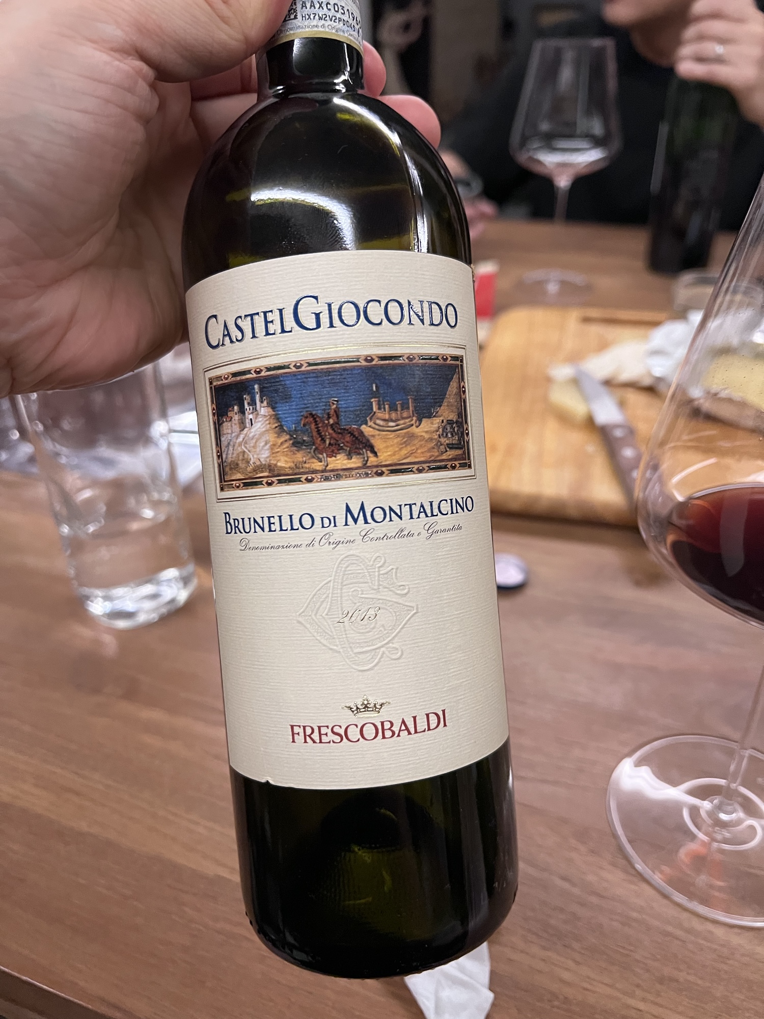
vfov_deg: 67.3
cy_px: 510
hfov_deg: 53.1
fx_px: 765
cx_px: 382
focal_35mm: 26
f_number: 1.5
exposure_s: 1/60
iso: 400
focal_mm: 5.7
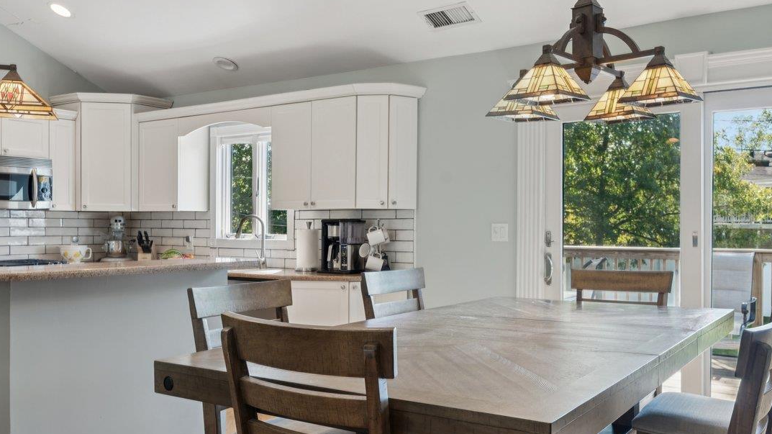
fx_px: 696
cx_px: 399
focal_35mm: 34
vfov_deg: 34.6
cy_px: 221
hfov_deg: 58.0
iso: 160
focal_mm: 17
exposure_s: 1/4
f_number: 9
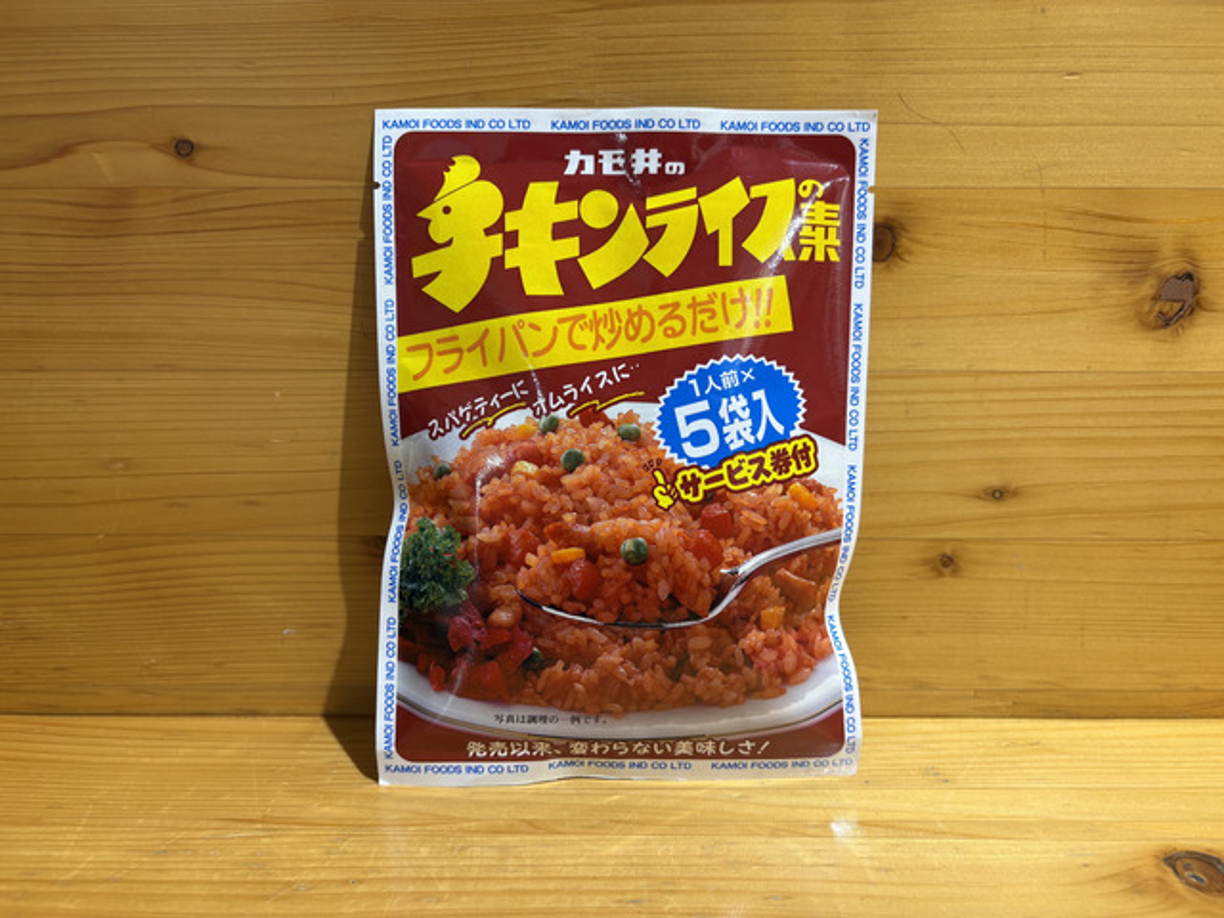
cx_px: 612
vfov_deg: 53.1
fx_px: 919
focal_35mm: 26
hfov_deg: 67.3
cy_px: 459
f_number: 1.6
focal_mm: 5.96
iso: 40
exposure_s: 1/100
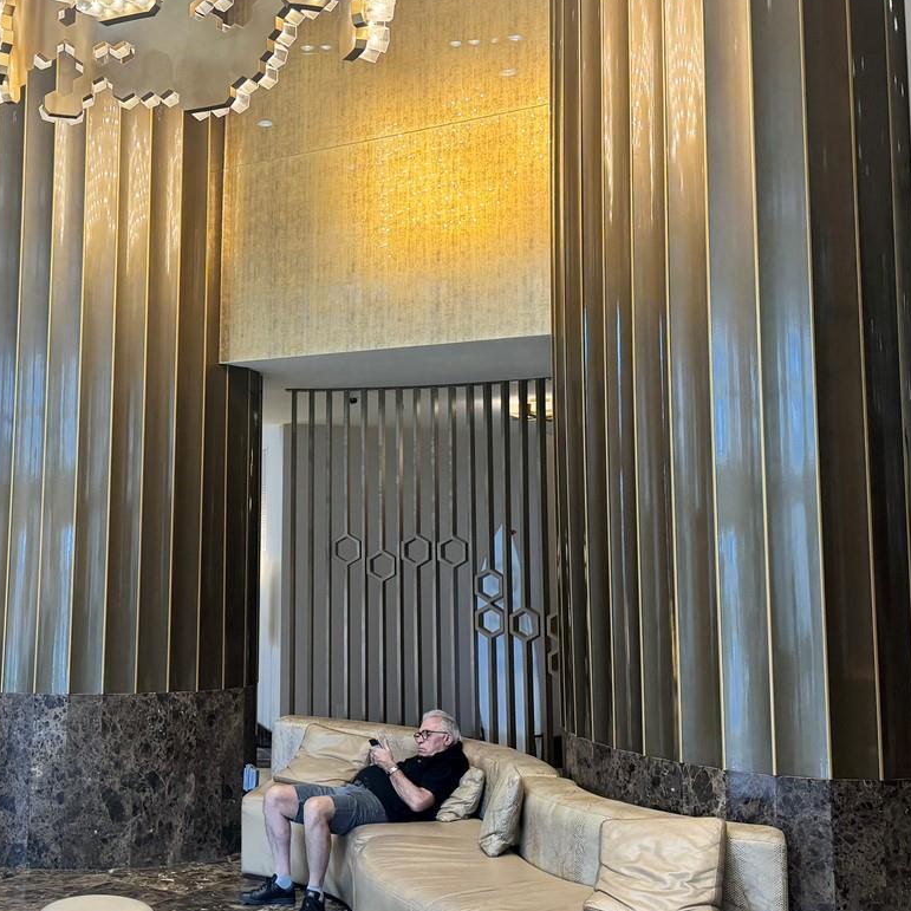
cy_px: 371
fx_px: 1310
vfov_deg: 38.2
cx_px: 253
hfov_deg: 37.6
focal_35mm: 44
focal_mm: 6.86
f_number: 1.78
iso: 160
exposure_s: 1/120
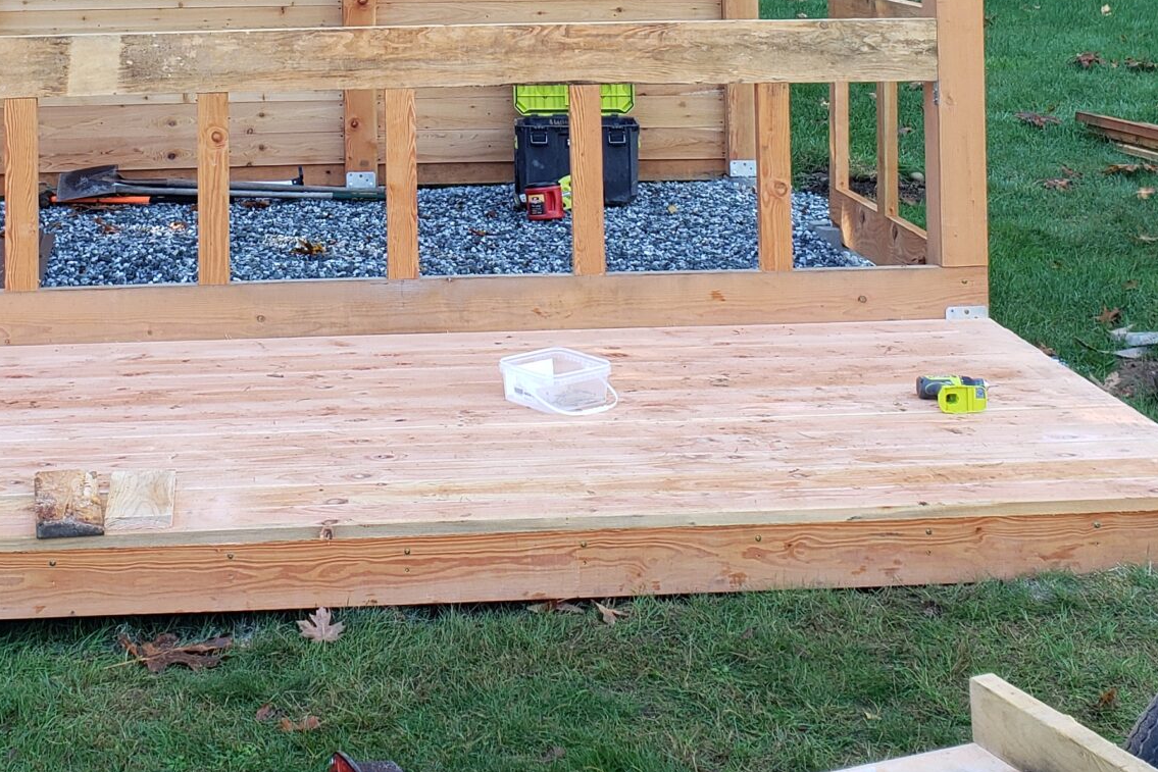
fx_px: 1962
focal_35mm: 61
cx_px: 387
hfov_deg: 32.6
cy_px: -145
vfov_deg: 20.8
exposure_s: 1/60
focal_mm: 4.3
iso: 50
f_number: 2.4
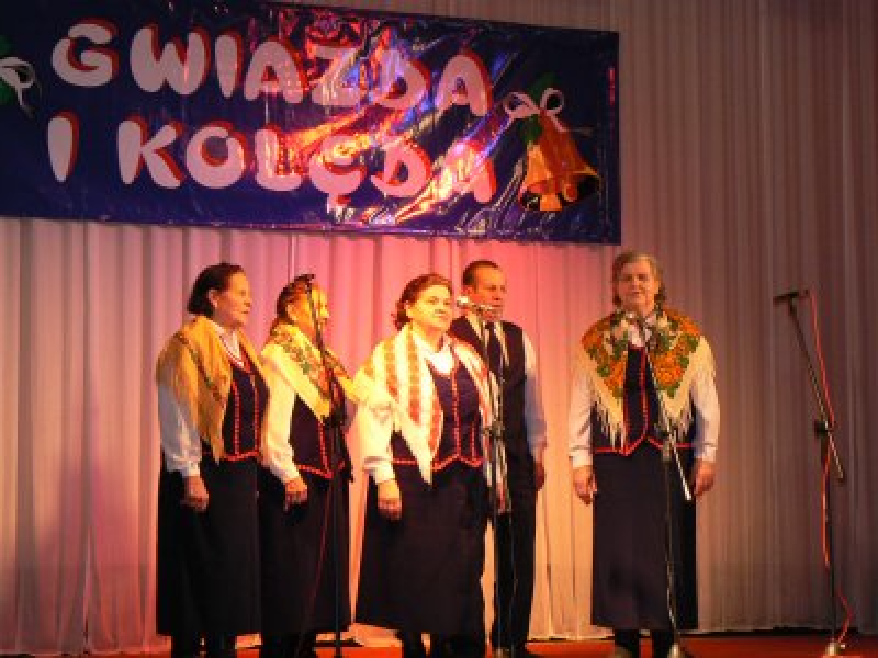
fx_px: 2460
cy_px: 329
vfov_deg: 15.2
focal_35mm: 97
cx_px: 439
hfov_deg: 20.2
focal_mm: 16.2
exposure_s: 1/30
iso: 200
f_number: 3.2
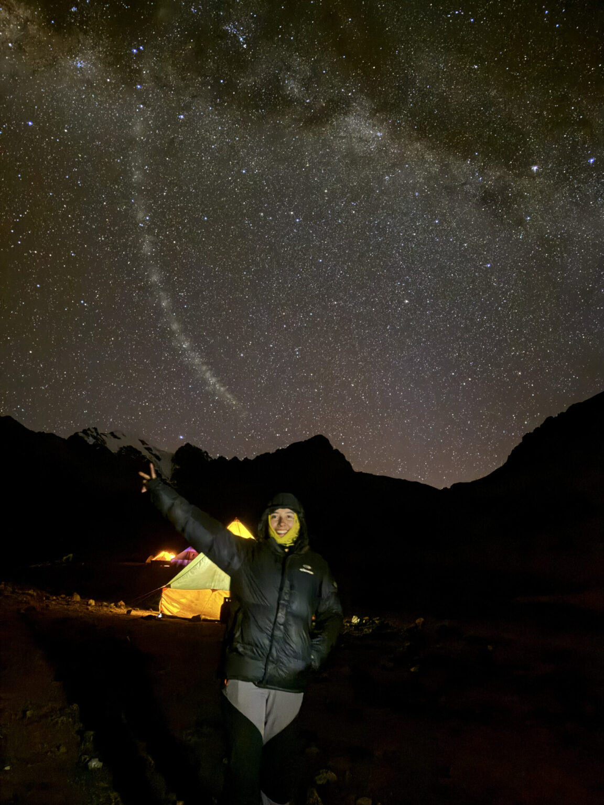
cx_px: 302
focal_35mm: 24
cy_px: 402
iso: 10000
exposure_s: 10
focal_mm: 6.76
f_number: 1.78
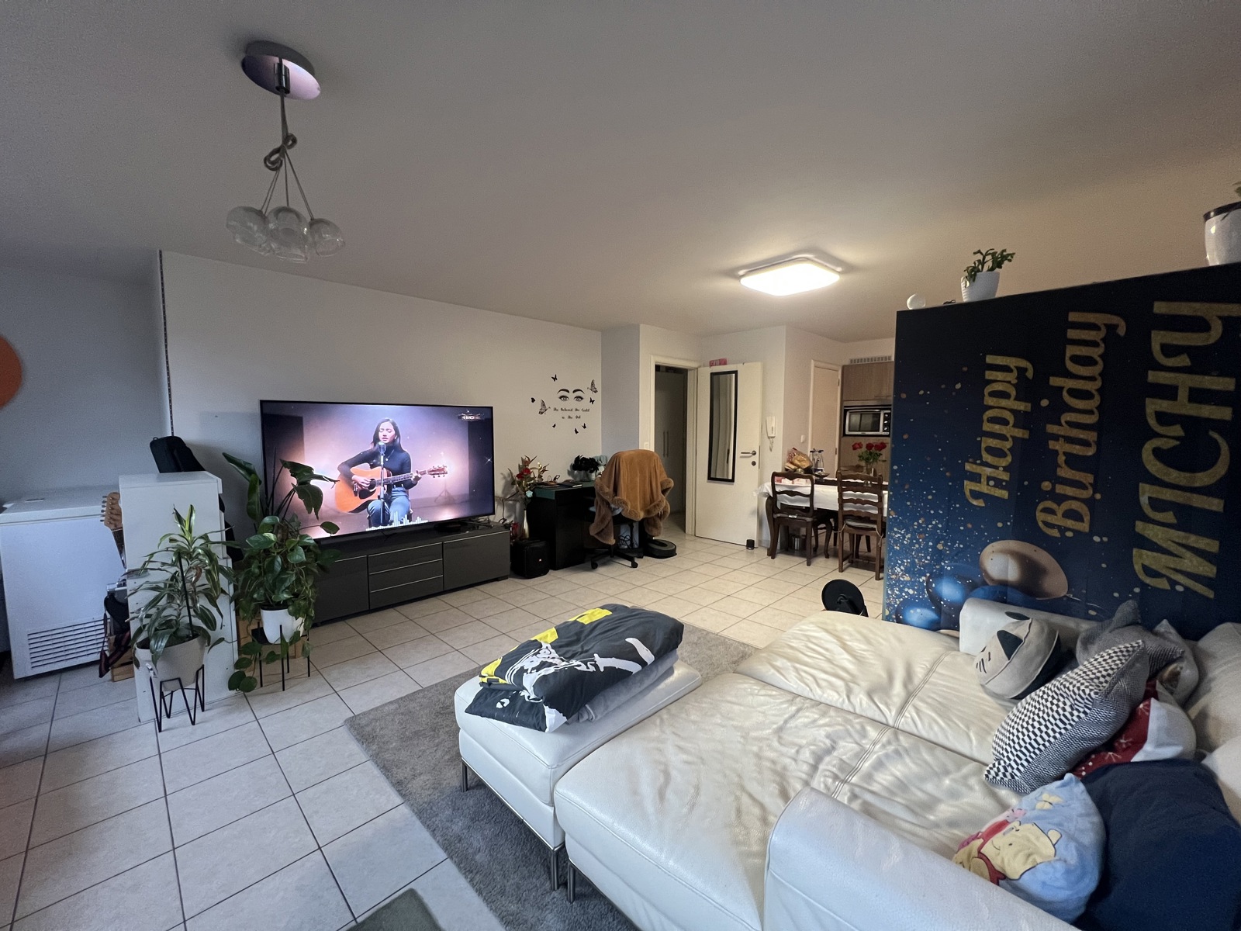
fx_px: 466
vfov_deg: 89.9
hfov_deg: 106.2
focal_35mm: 13
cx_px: 620
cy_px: 466
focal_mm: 1.57
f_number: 1.8
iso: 320
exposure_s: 1/50
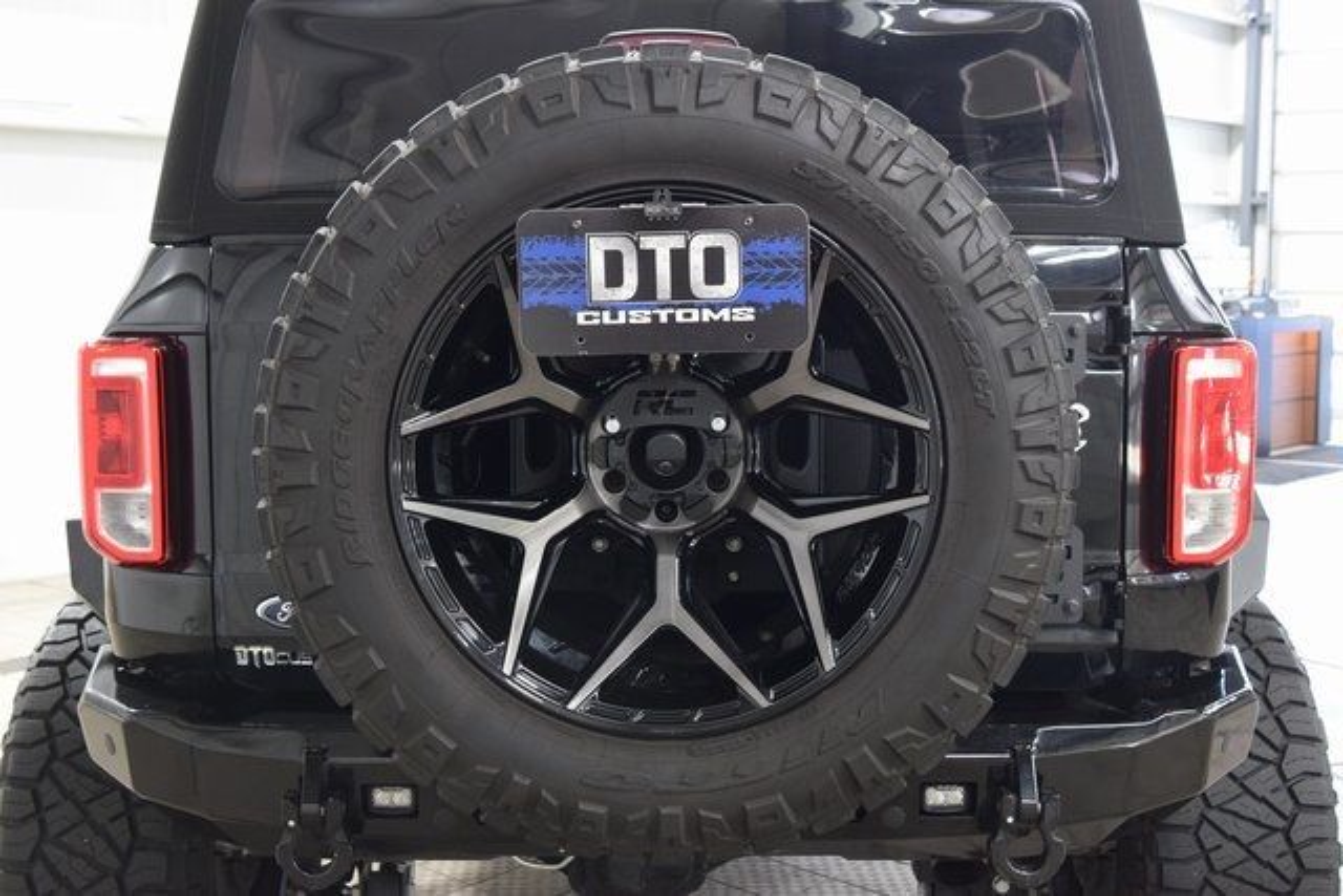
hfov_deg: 42.3
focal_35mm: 46
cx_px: 672
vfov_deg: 29.0
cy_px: 448
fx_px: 1735
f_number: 6.3
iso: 1400
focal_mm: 31
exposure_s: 1/15
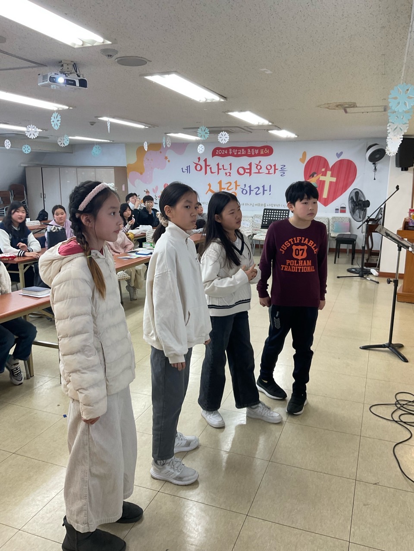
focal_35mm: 29
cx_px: 207
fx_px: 462
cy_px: 276
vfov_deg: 61.7
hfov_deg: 48.2
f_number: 1.8
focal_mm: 3
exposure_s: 1/60
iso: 64
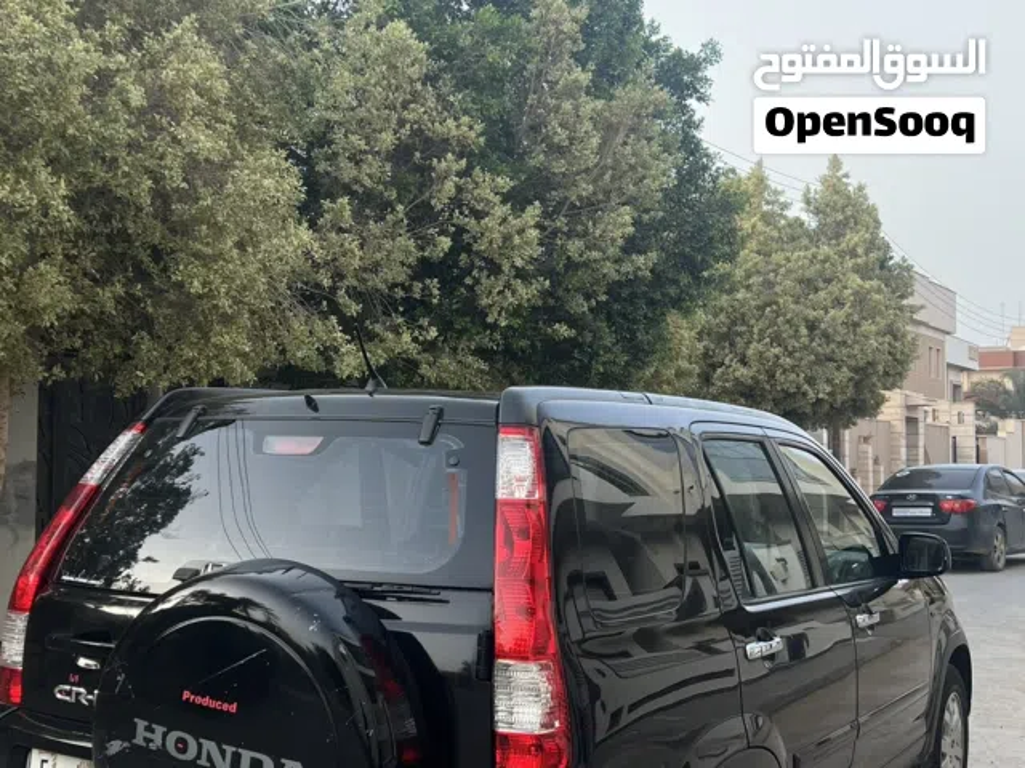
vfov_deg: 53.1
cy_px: 384
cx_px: 512
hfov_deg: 67.3
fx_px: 770
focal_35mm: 26
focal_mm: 5.7
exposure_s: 1/224
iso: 50
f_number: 1.5
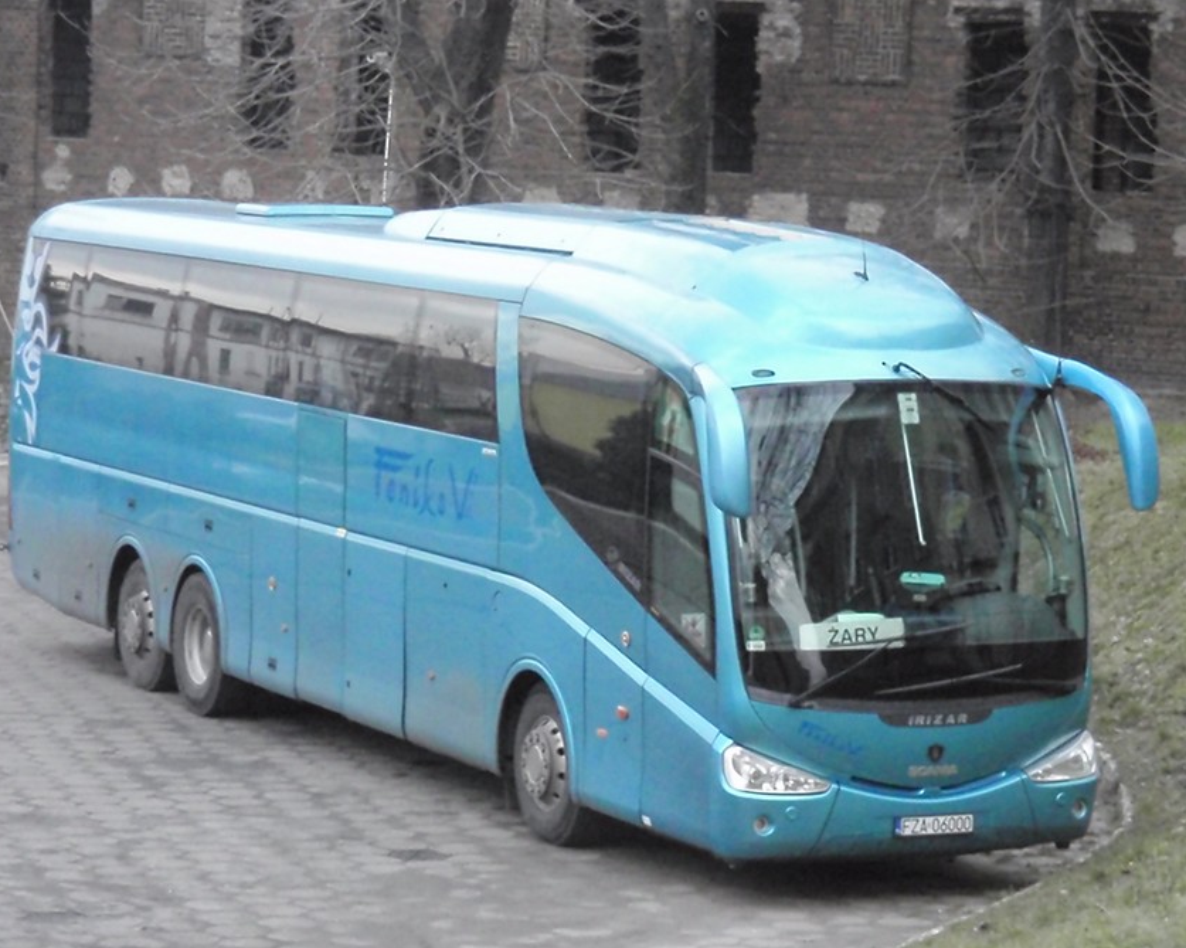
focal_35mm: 126
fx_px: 4421
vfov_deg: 12.2
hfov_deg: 15.3
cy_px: 477
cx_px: 601
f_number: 5.5
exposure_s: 1/200
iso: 1600
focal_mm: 21.57
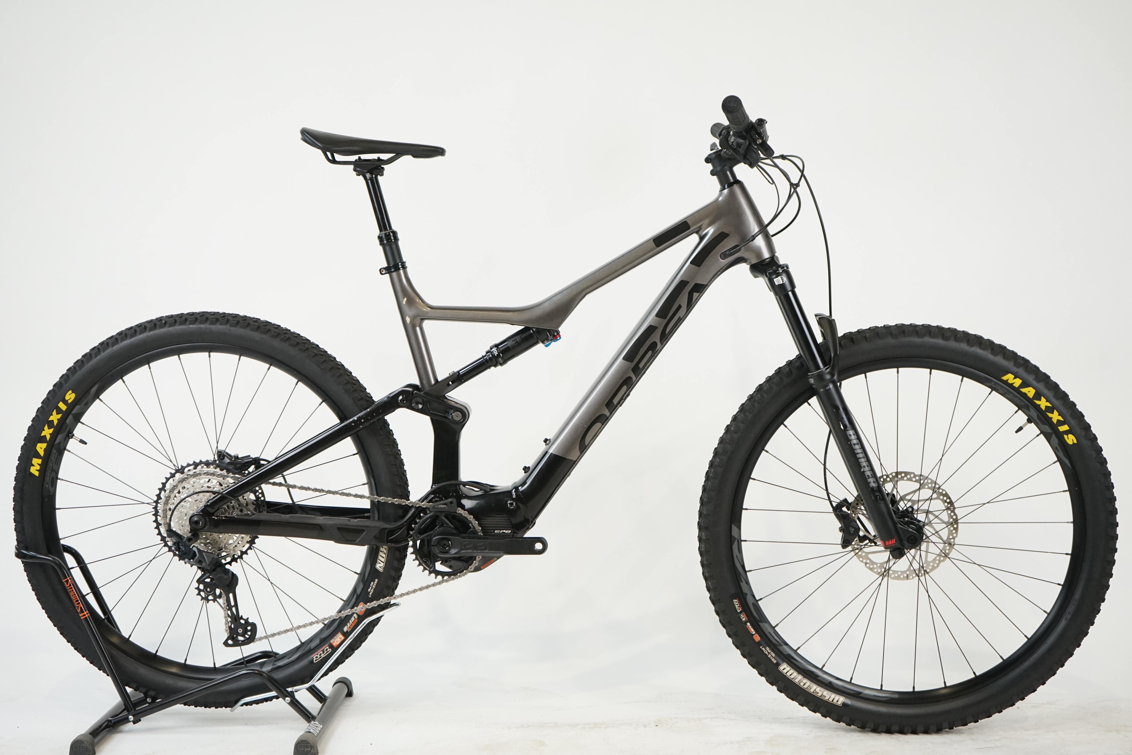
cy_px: 378
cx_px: 566
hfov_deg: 38.9
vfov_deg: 26.5
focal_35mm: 51
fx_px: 1604
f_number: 5
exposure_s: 1/200
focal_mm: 51
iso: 1600
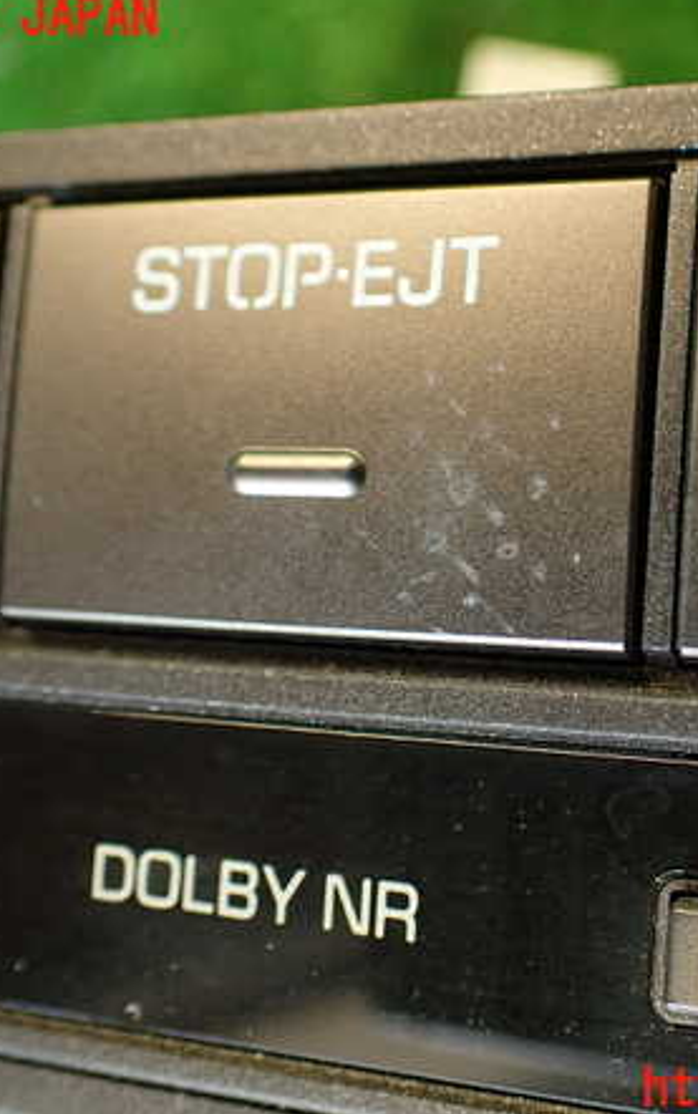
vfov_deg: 43.5
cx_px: 456
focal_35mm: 46
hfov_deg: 27.9
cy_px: 554
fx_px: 1397
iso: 250
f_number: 2.4
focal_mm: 5.79
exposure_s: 1/30
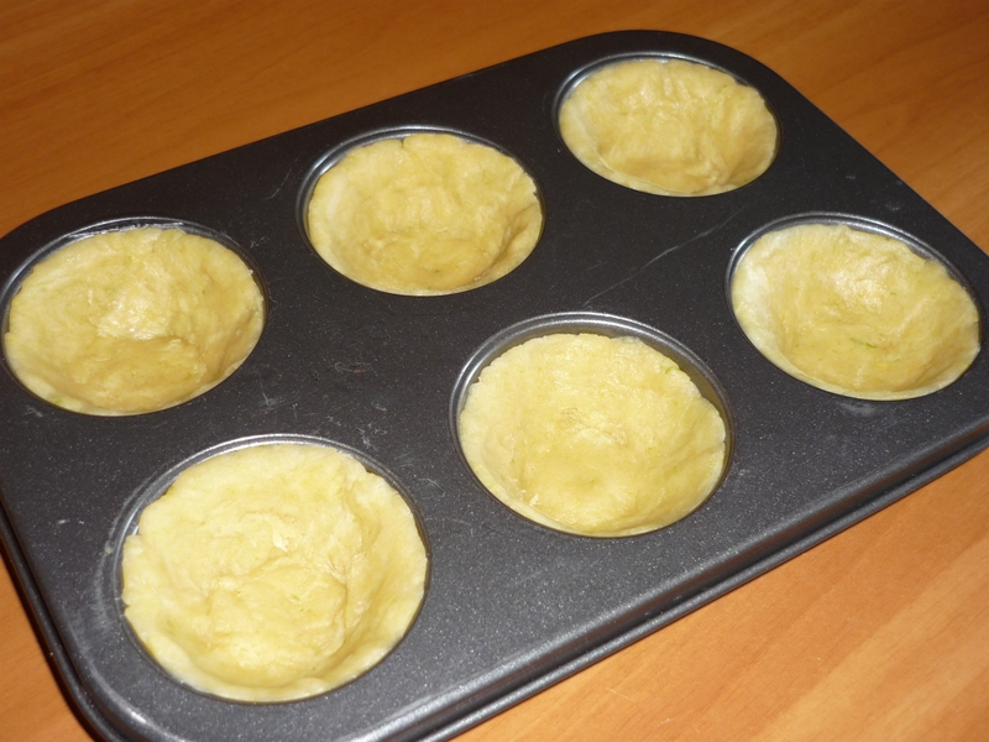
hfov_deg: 42.9
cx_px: 494
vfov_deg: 32.9
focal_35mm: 44
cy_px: 371
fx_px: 1257
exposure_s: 1/8
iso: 125
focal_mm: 7.2
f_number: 3
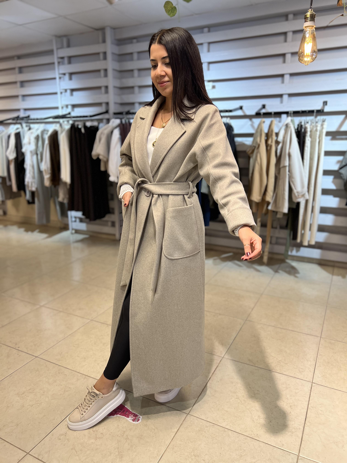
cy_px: 232
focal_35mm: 26
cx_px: 174
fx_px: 348
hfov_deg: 53.1
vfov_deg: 67.3
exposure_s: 1/100
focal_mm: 5.7
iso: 80
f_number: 1.5
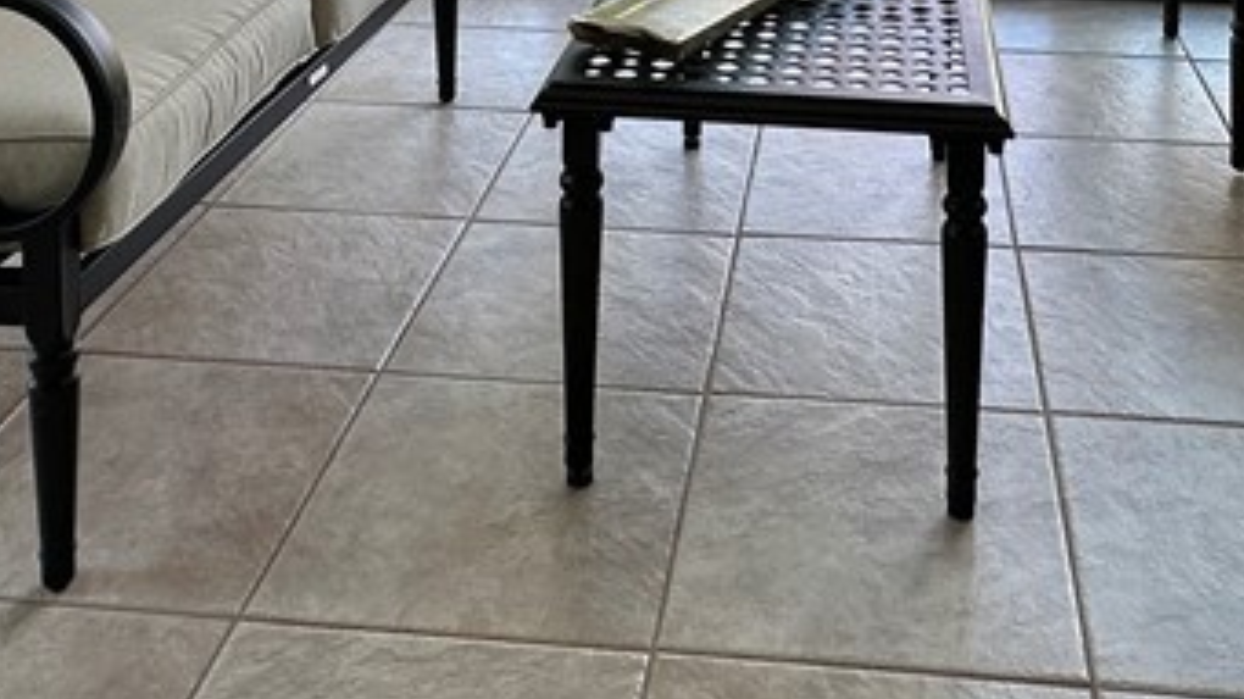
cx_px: 739
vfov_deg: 21.2
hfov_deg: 44.4
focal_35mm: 46
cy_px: -399
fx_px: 1517
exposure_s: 1/136
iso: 40
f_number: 2.2
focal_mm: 2.22
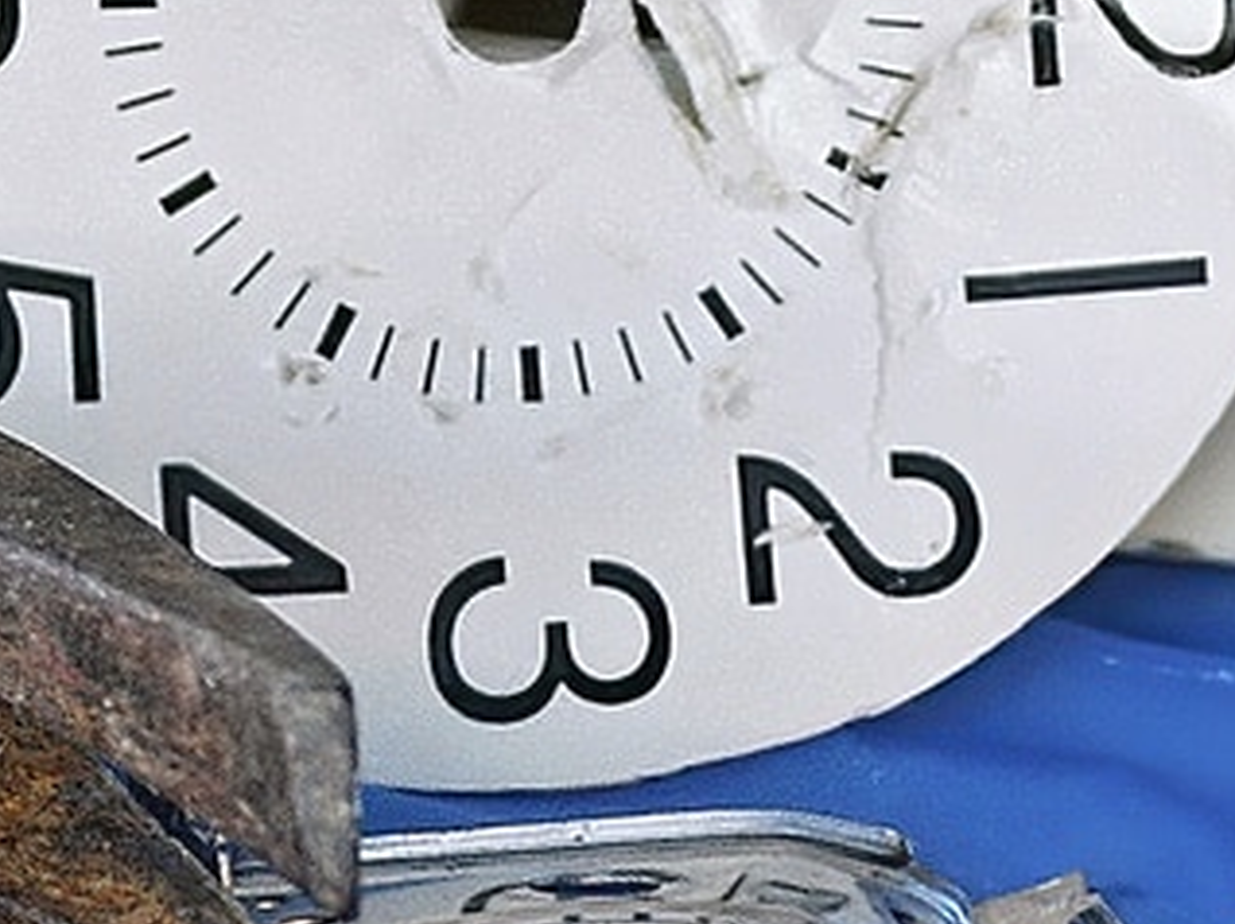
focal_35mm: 559
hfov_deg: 3.5
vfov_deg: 2.7
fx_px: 19928
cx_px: 528
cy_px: 155
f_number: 4.5
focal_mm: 82
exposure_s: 1/60
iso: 400
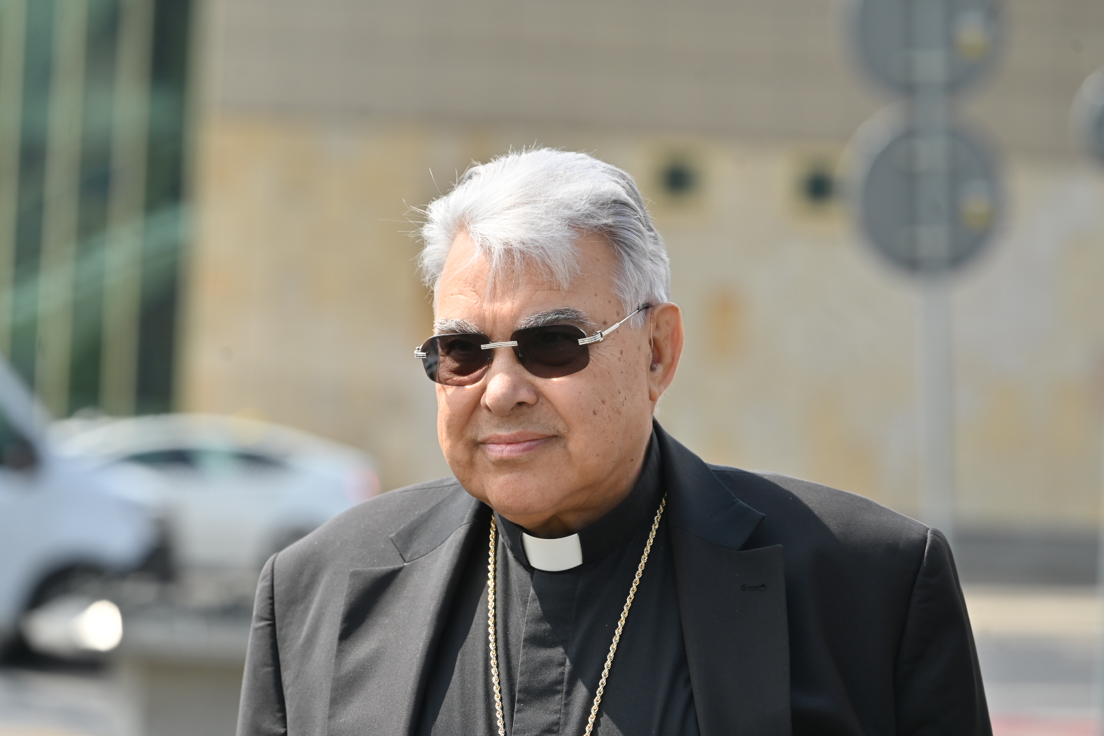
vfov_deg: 7.6
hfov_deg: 11.4
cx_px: 552
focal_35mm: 180
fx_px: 5520
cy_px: 368
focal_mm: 180
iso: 100
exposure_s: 1/400
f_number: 6.3
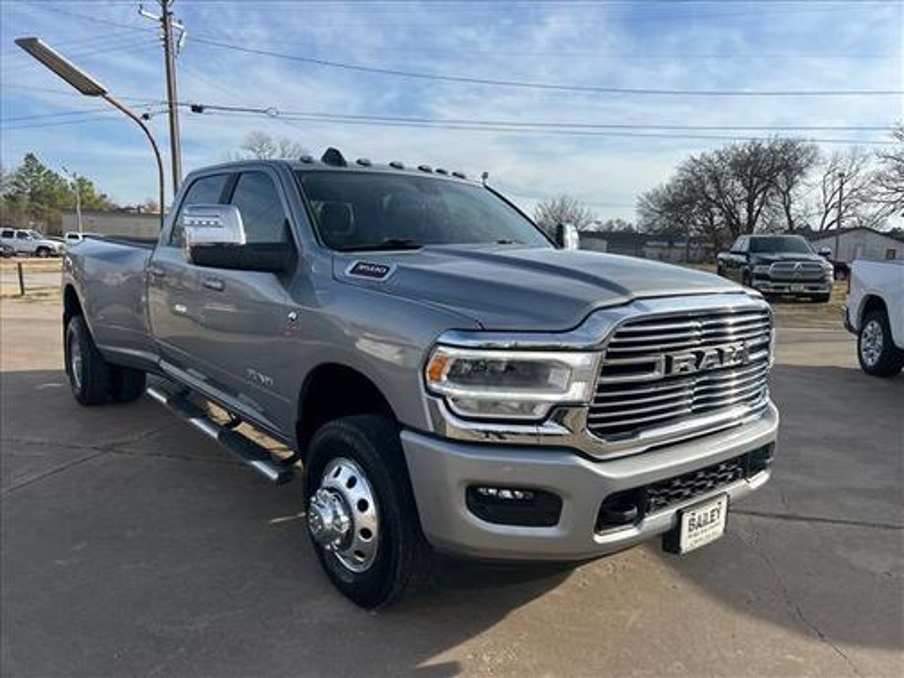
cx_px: 452
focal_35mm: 26
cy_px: 339
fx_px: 679
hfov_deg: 67.3
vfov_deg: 53.1
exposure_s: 1/3460
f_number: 1.5
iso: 50
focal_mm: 5.7
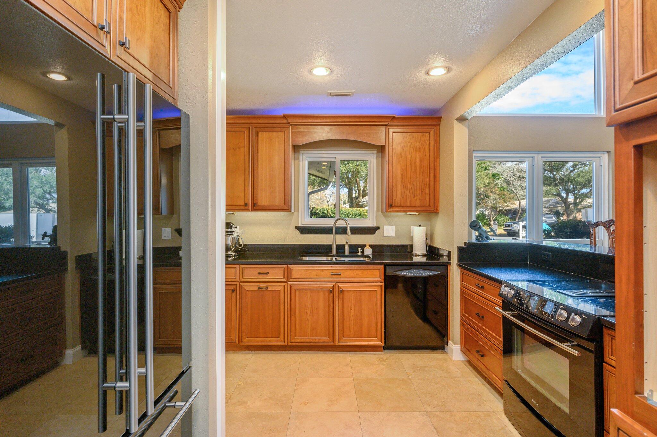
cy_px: 218
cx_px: 328
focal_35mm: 18
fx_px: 319
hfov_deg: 91.7
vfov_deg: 68.8
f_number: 7.1
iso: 500
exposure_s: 1/30
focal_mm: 17.5
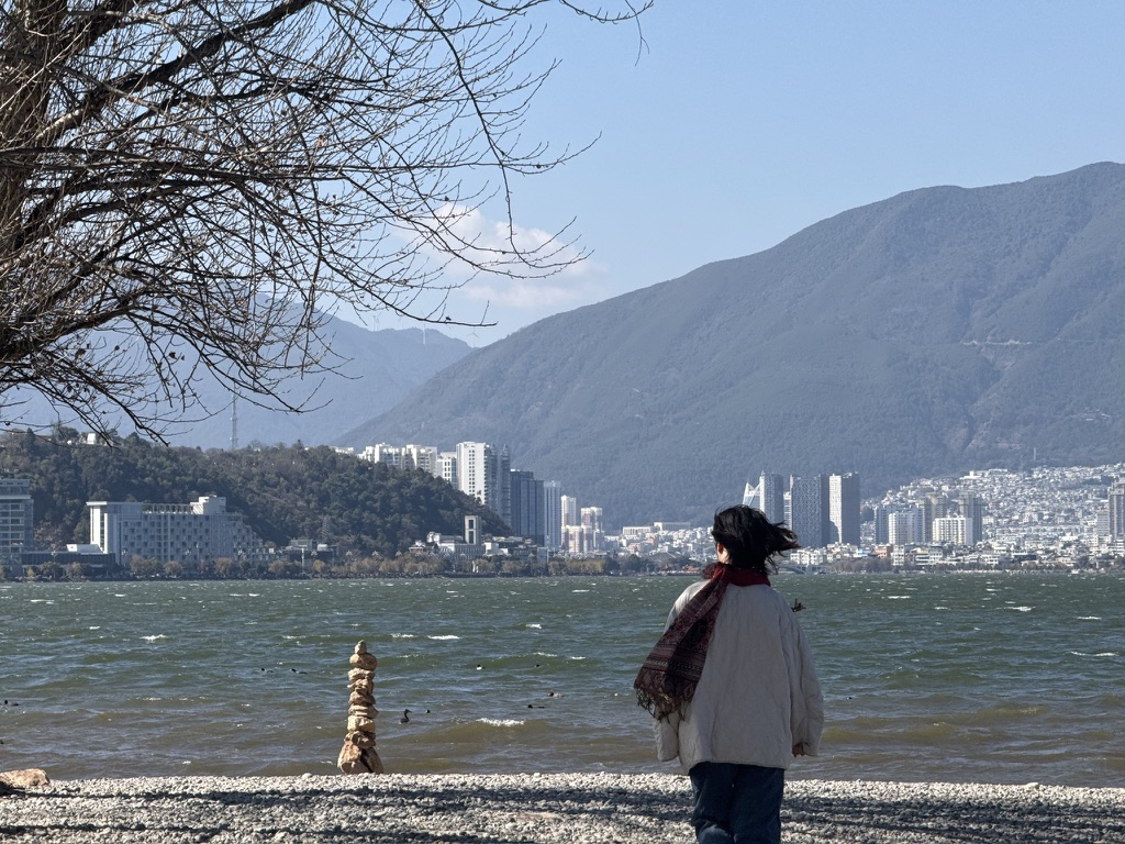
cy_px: 422
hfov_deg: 16.4
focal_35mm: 120
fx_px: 3900
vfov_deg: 12.3
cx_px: 562
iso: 50
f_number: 2.8
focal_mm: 15.66
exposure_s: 1/1186
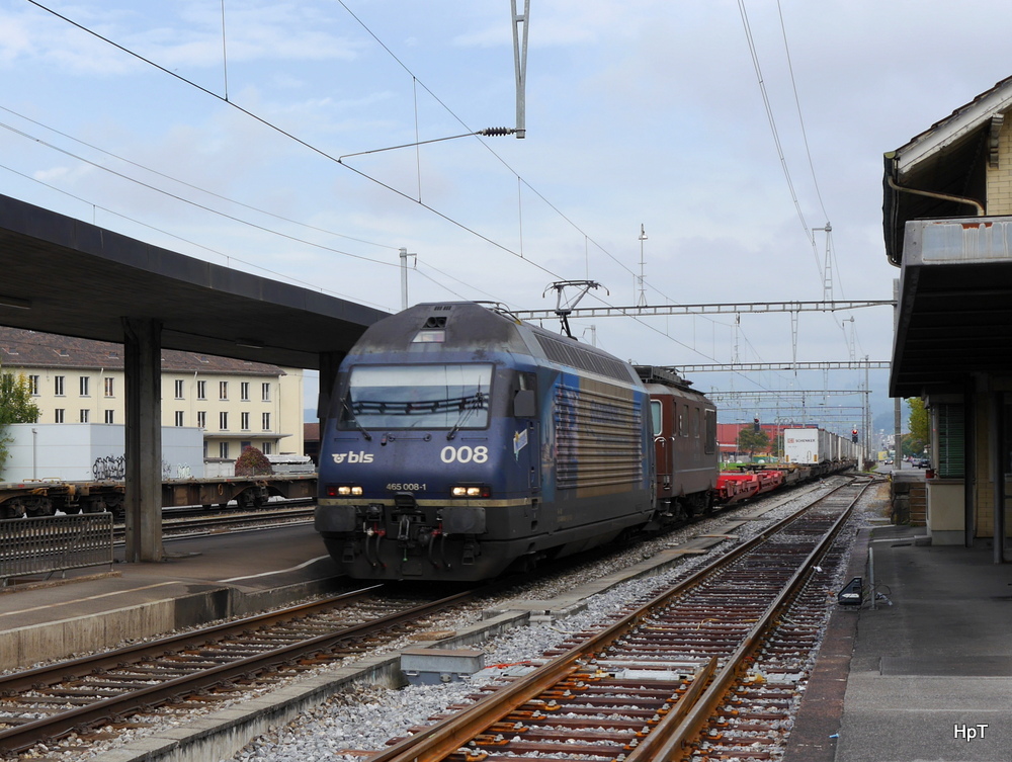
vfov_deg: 34.4
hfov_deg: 44.7
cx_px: 506
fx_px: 1230
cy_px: 381
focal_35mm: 42
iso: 160
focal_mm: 21
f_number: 7.1
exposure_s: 1/320
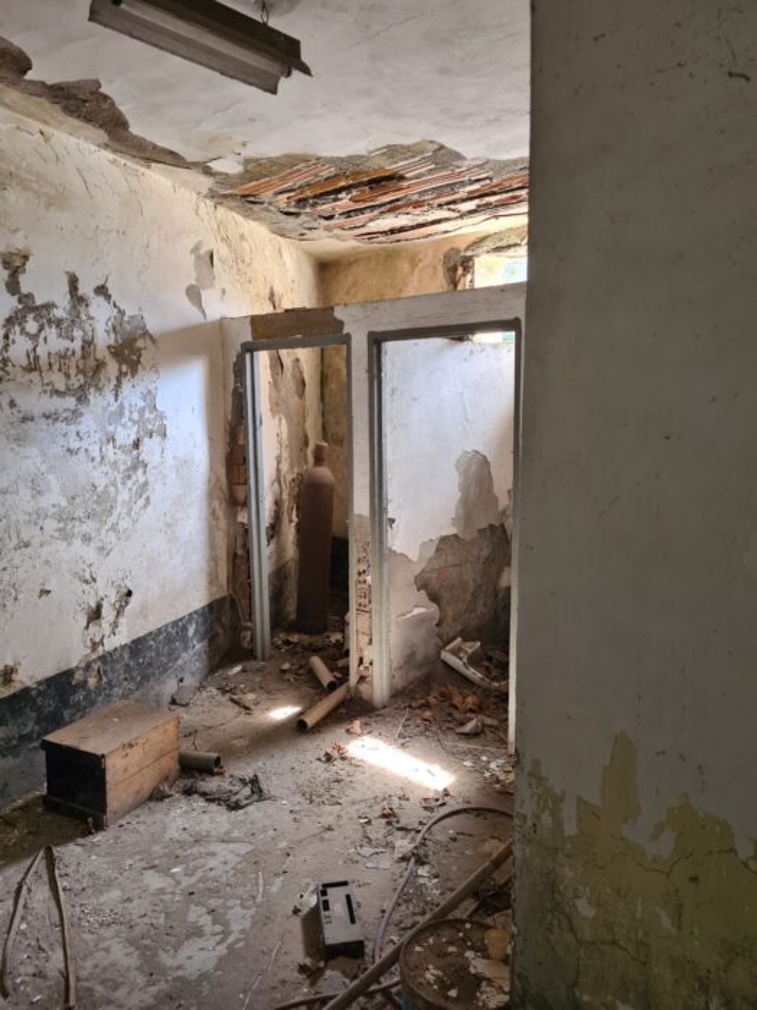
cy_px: 505
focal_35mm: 26
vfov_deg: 67.3
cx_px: 378
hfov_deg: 53.1
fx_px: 758
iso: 100
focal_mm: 5.4
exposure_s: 1/50
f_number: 1.8
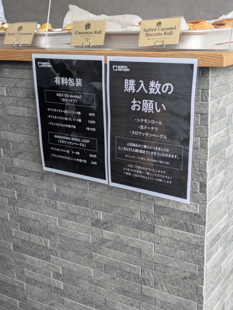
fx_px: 457
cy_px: 155
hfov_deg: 28.6
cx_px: 116
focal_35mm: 51
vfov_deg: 37.5
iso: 42
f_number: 1.89
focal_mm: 5.43
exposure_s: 1/196
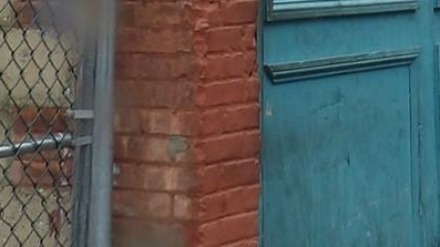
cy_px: -409
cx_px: 431
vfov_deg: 8.1
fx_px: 1575
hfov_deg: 15.6
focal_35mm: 135
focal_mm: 4.3
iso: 100
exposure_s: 1/82
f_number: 5.6
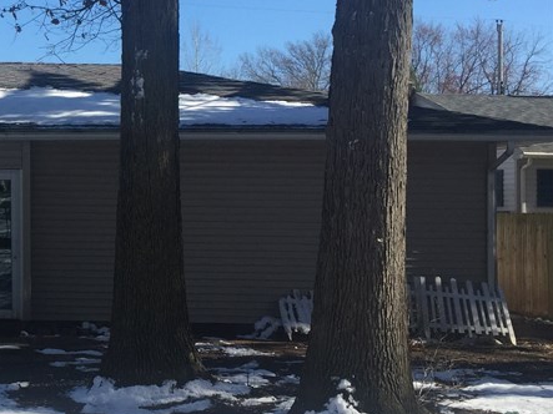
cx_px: -85
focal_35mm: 67
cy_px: 190
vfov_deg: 21.9
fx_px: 1070
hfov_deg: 26.3
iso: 32
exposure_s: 1/1582
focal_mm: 4.15
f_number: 2.2
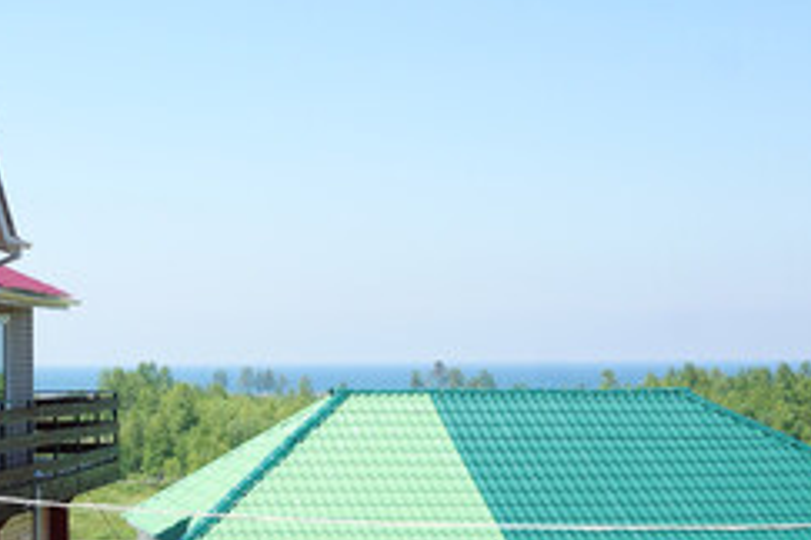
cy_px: 677
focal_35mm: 79
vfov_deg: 16.4
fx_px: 1780
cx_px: -127
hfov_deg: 23.7
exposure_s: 1/80
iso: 50
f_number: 7.1
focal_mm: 24
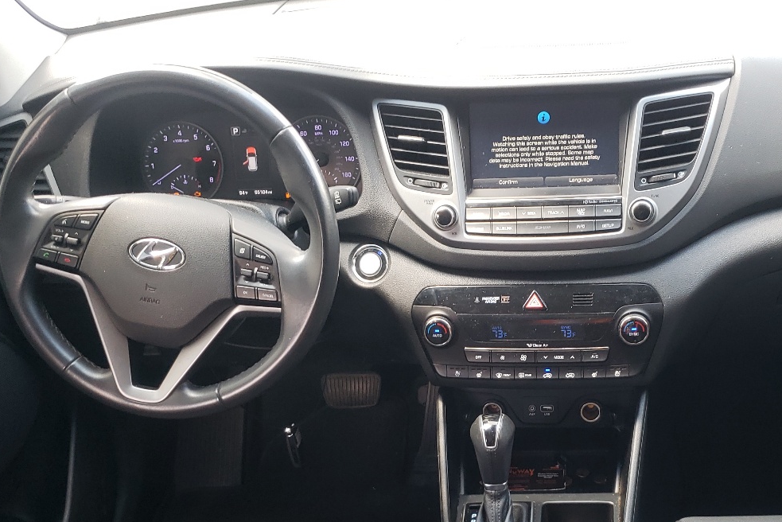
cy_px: 425
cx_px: 511
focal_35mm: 44
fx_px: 956
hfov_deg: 44.0
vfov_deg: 29.8
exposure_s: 1/60.2
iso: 54
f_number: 1.5
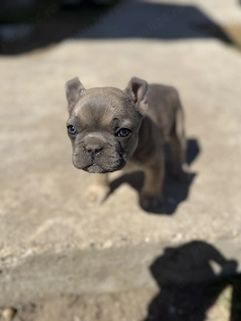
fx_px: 251
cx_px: 124
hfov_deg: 51.3
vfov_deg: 65.1
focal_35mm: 27
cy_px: 179
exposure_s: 1/6173
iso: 80
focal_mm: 6.76
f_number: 1.78
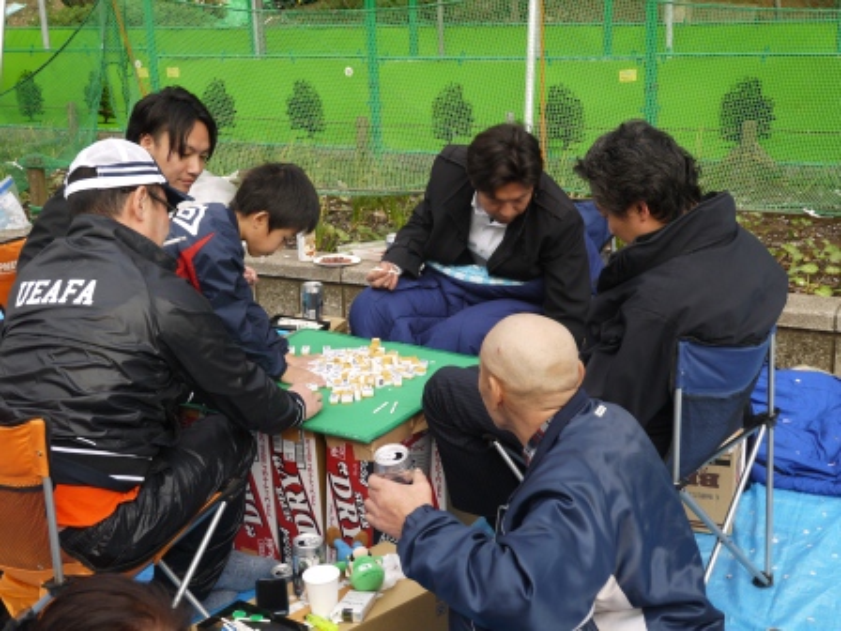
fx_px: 1166
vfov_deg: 30.3
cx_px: 420
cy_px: 316
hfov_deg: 39.7
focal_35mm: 48
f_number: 4.9
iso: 160
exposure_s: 1/80
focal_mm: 24
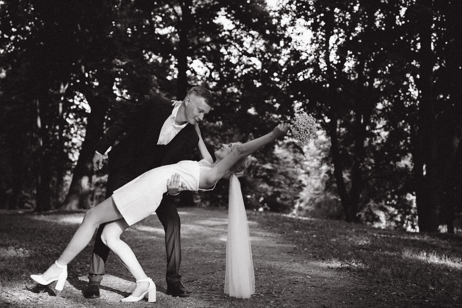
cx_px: 231
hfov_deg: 46.4
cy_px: 154
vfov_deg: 31.9
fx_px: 539
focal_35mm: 42
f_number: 2.8
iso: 160
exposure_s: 1/125
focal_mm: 42
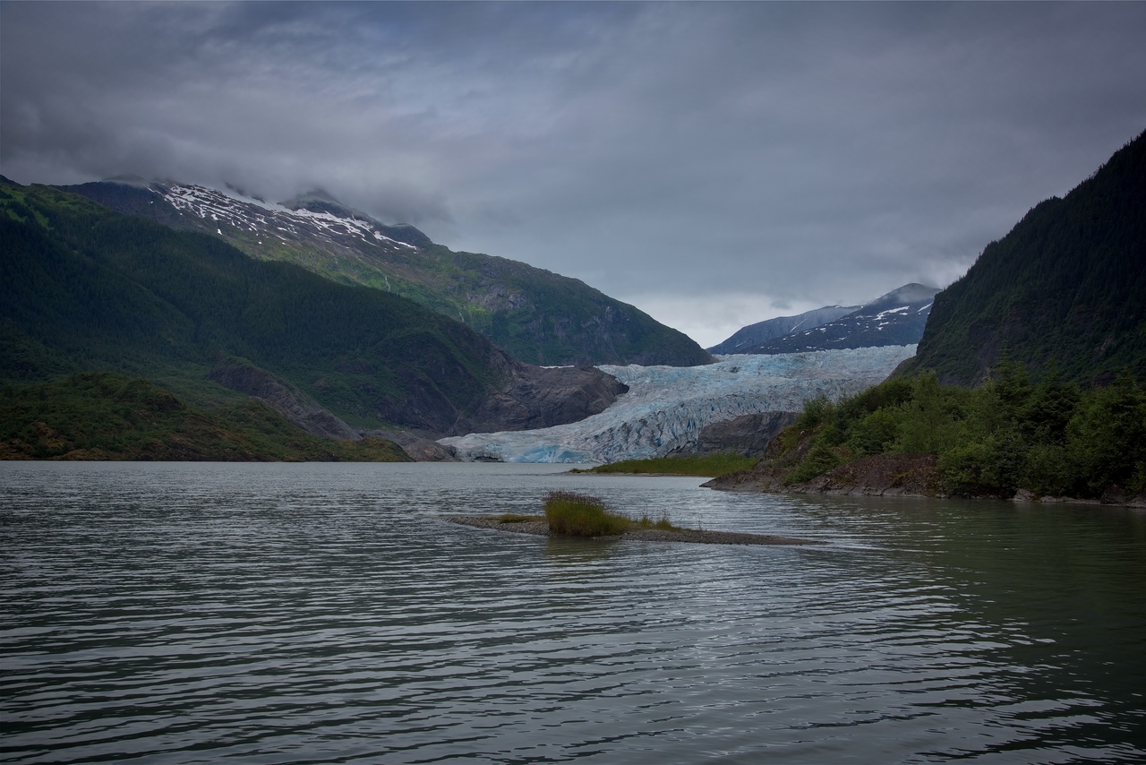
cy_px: 382
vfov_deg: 35.1
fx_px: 1210
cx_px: 573
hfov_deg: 50.7
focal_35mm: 38
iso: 100
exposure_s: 1/320
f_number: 9
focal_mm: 38
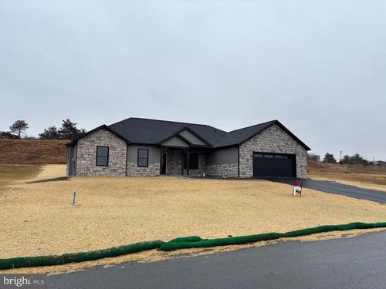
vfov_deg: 53.1
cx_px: 193
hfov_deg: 67.3
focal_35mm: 26
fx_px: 290
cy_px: 144
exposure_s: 1/1418
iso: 50
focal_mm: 5.96
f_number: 1.6
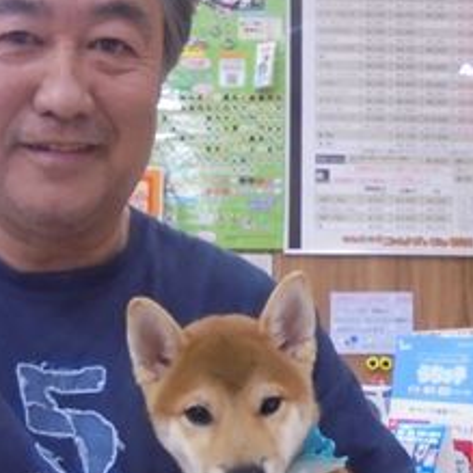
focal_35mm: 63
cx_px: 190
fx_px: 974
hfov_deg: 27.2
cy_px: 406
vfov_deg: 26.6
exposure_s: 1/30
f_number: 3.5
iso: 320
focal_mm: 4.6
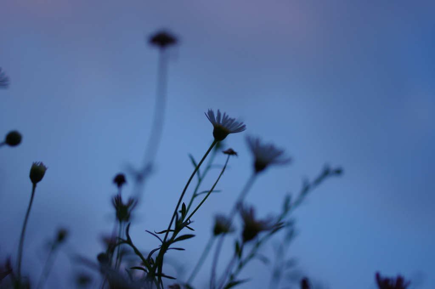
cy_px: 144
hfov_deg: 38.2
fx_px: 628
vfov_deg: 25.9
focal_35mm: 52
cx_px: 218
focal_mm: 35
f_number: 2.8
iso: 200
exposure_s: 1/500
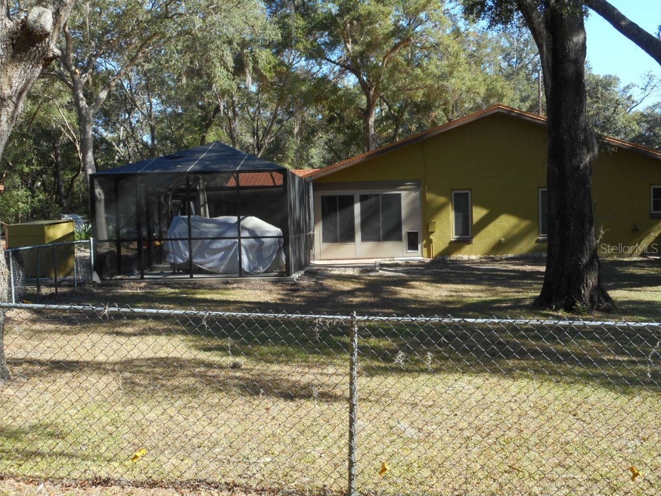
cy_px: 248
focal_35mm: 44
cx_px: 330
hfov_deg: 42.9
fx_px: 840
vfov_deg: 32.9
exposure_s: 1/160
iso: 80
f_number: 4.7
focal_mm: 7.9
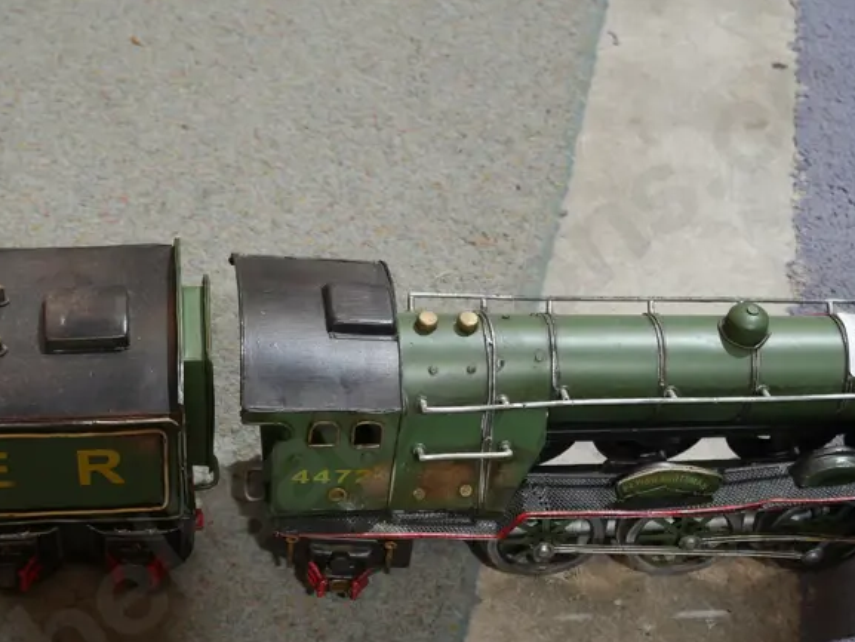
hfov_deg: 27.4
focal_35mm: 71
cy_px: 420
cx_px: 367
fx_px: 1754
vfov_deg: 20.7
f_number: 4.4
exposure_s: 1/60
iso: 500
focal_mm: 20
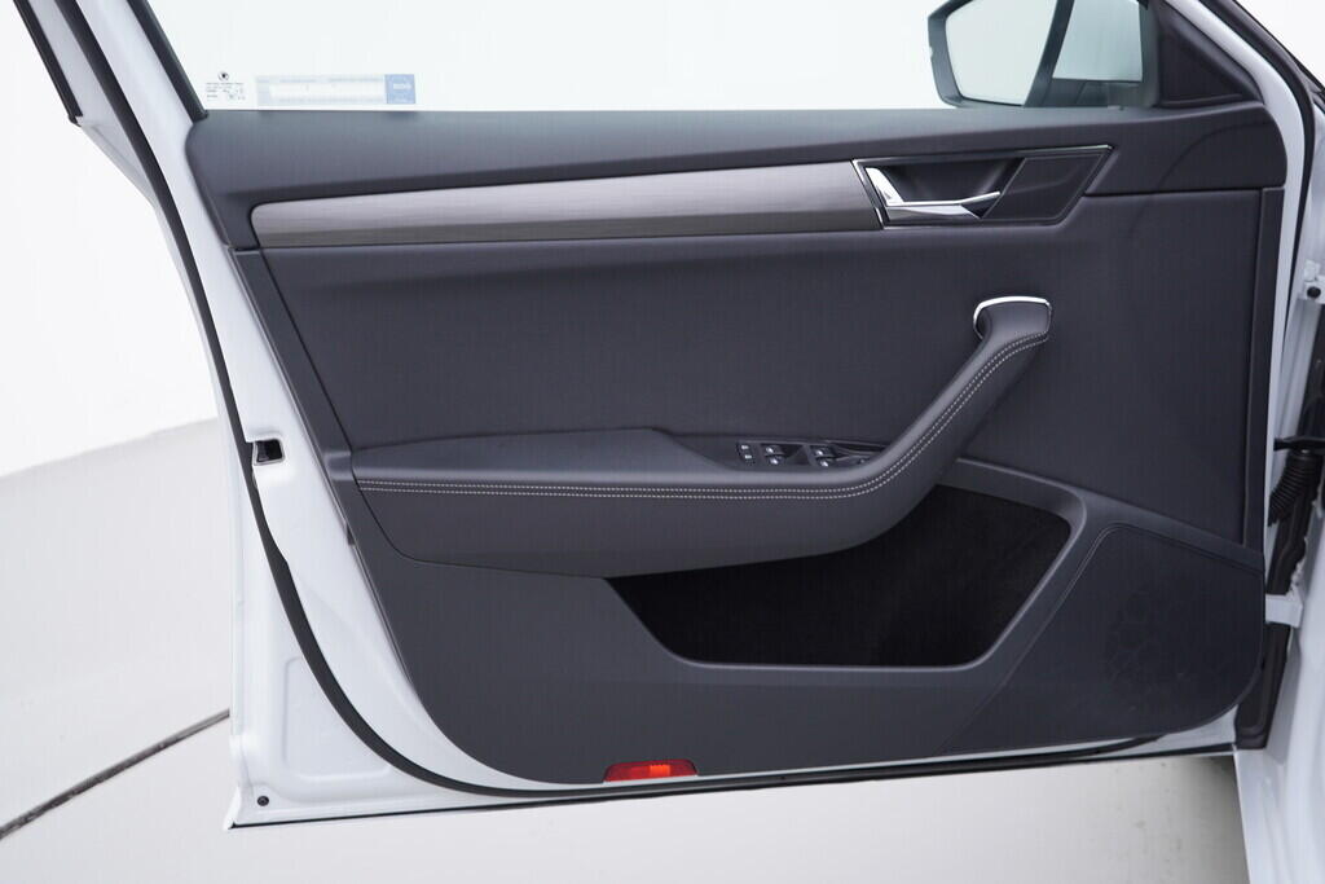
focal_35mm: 36
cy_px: 442
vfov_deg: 36.9
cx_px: 662
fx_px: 1325
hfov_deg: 53.1
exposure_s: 1/50
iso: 125
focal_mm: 24
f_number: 3.2
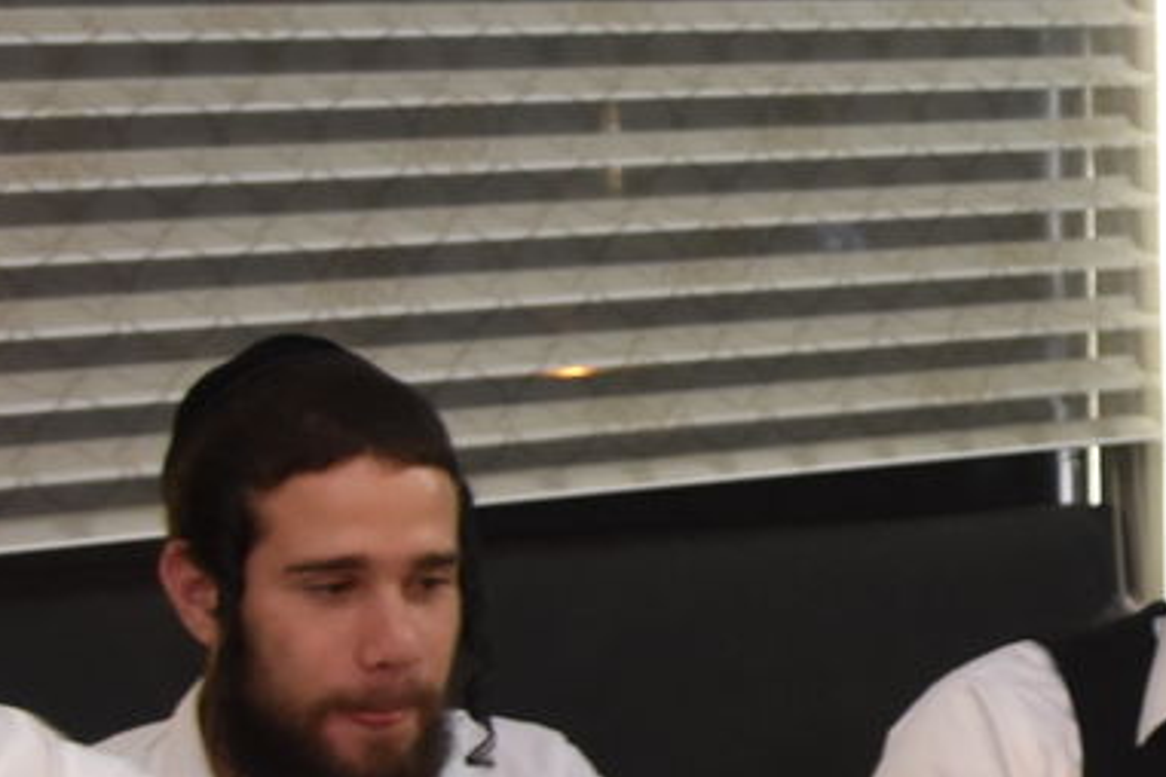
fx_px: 5177
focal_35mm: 160
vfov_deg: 8.6
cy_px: 396
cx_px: 1931
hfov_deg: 12.1
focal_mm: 29
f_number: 4
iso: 1250
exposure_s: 1/60
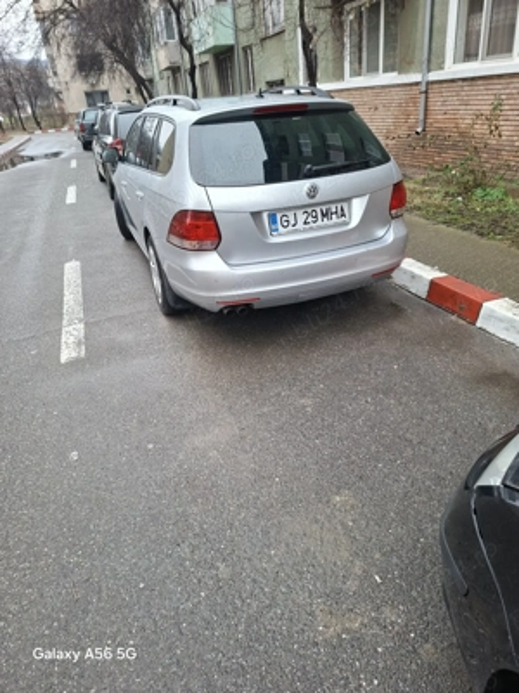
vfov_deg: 73.9
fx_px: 460
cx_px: 260
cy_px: 346
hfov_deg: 58.9
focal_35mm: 23
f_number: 1.8
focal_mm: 5.54
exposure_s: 1/100
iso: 125
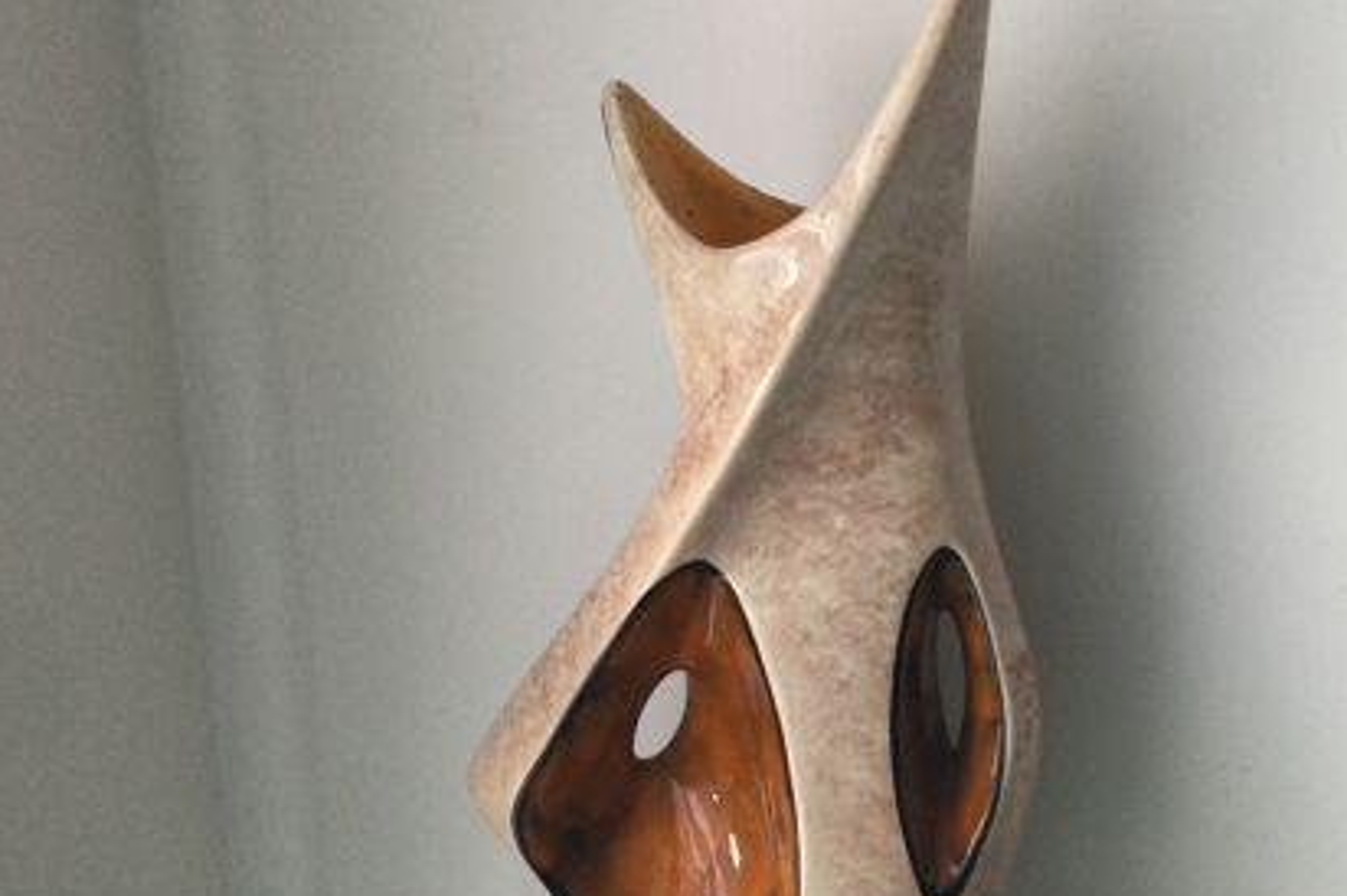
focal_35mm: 47
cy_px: 471
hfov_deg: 41.6
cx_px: 847
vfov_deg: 28.6
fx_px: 1757
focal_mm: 3.3
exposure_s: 1/33
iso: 160
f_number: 2.4
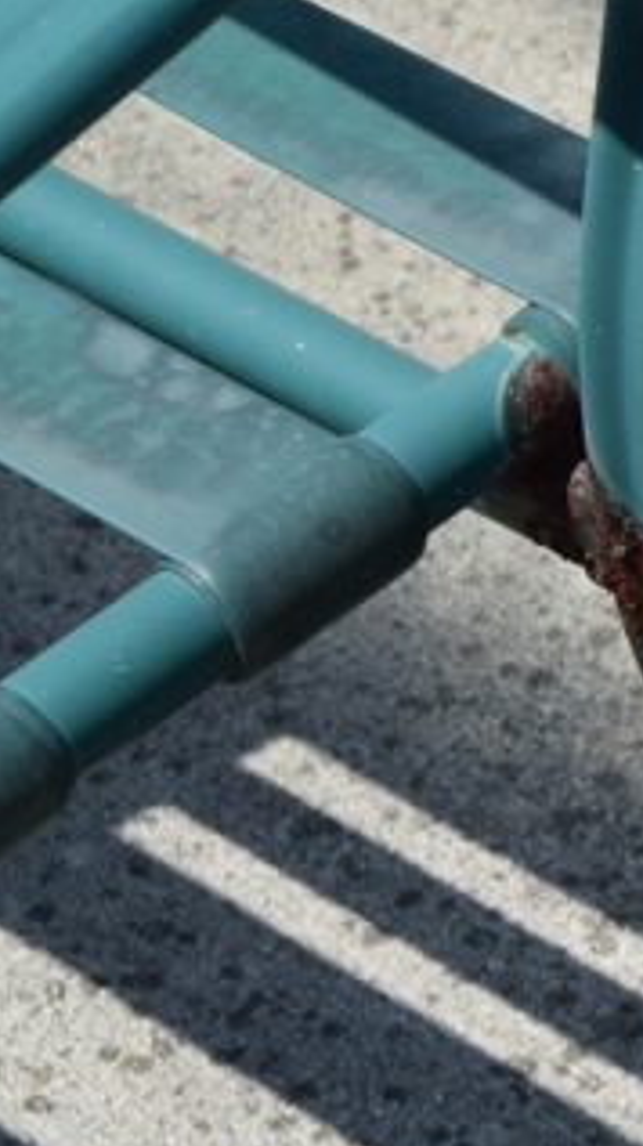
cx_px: 1795
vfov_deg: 7.9
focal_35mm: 273
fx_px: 8275
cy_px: 768
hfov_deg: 4.3
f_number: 9
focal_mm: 55
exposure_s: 1/320
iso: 200
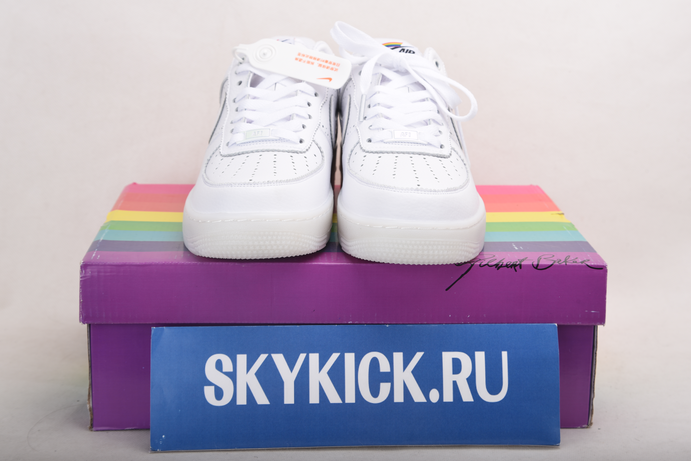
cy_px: 230
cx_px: 346
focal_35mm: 98
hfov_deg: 20.8
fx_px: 1882
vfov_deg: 14.0
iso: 100
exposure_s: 1/200
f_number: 9
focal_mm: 98
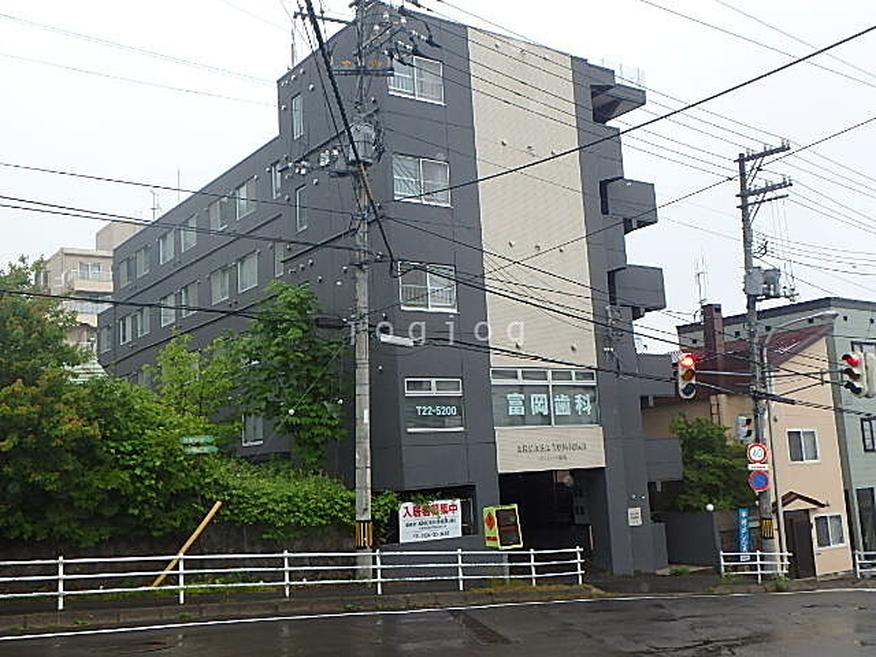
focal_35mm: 36
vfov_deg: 39.7
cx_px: 438
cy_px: 328
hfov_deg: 51.4
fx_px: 911
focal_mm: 6.4
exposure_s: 1/80
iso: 160
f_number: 5
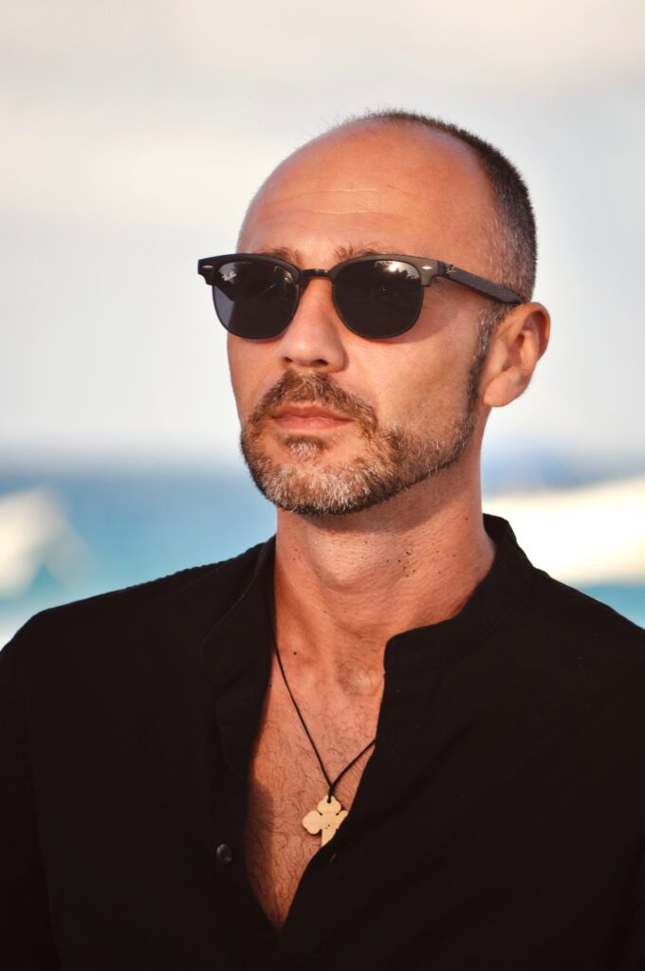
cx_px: 322
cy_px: 486
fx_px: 8084
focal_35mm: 300
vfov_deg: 6.9
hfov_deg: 4.6
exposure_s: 1/500
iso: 200
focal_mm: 200
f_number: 5.6
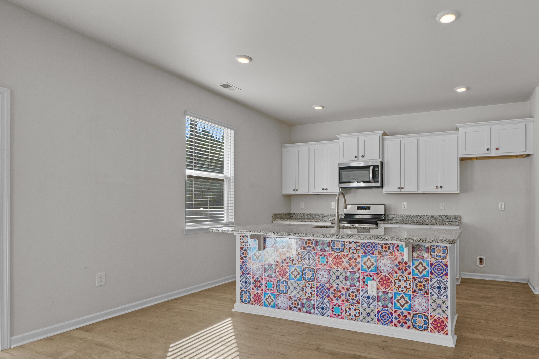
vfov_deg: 59.3
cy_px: 203
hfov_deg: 79.4
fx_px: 314
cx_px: 343
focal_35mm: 21
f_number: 8
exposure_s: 1/60
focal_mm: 16
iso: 800
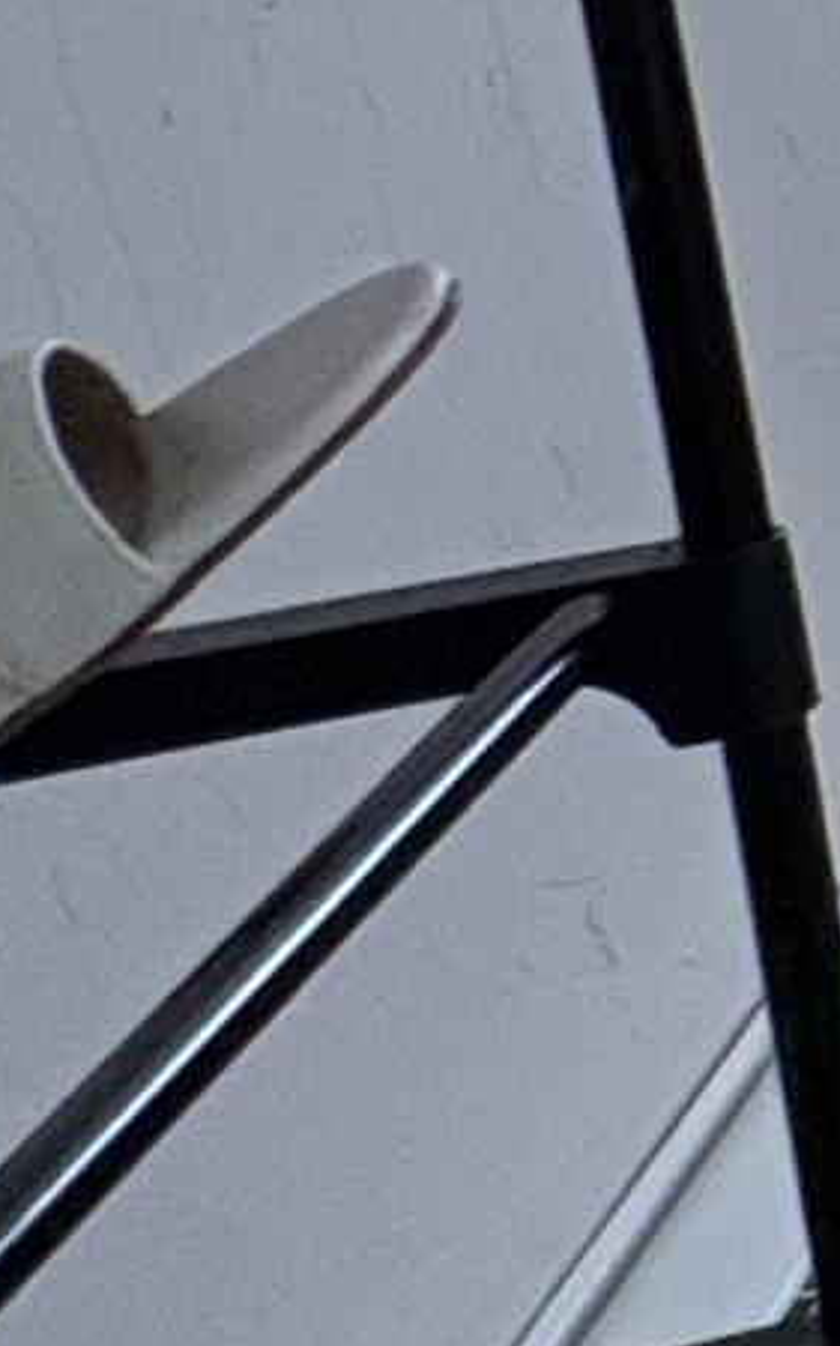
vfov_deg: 18.9
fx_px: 3629
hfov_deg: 6.2
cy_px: -568
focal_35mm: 99
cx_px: 4302
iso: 125
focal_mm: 2.22
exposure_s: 1/123
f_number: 2.2
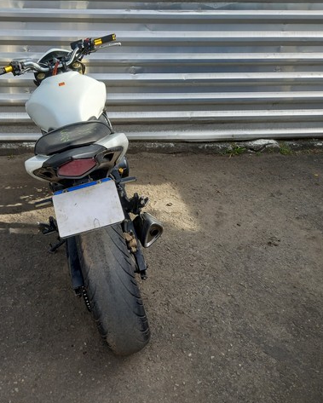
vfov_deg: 54.2
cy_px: 202
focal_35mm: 33
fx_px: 394
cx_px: 102
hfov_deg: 43.8
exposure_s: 1/138
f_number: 2
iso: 25
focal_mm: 4.6
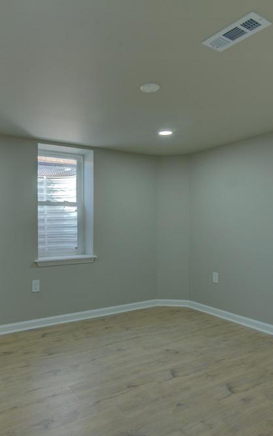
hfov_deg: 49.3
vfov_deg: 72.5
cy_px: 222
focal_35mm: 25
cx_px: 125
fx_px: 297
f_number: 8
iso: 200
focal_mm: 16
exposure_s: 1/6
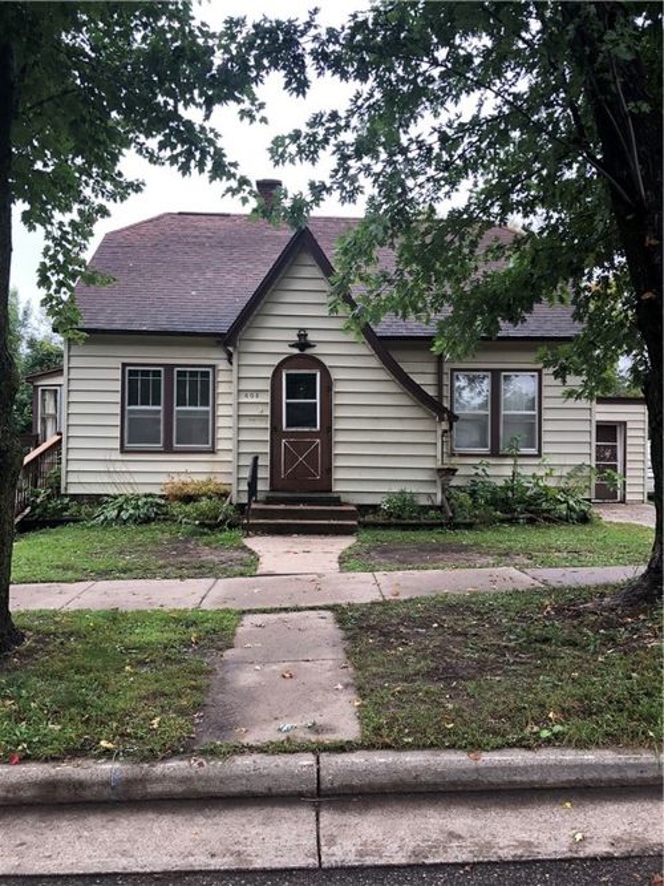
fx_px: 716
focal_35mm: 28
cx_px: 332
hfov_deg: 49.7
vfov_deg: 63.5
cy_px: 443
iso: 40
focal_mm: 4
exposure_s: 1/120
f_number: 1.8
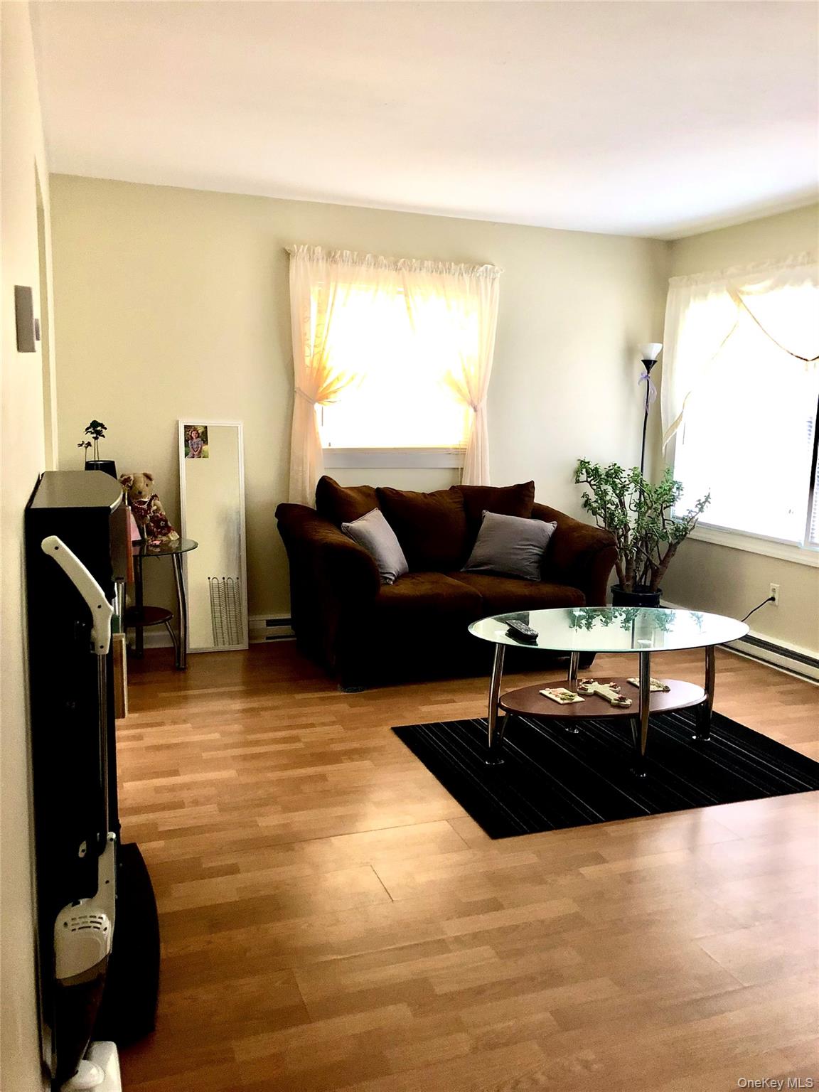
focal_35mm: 28
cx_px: 410
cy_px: 546
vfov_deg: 63.4
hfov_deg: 49.7
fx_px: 883
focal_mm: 3.99
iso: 80
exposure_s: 1/15
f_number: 1.8
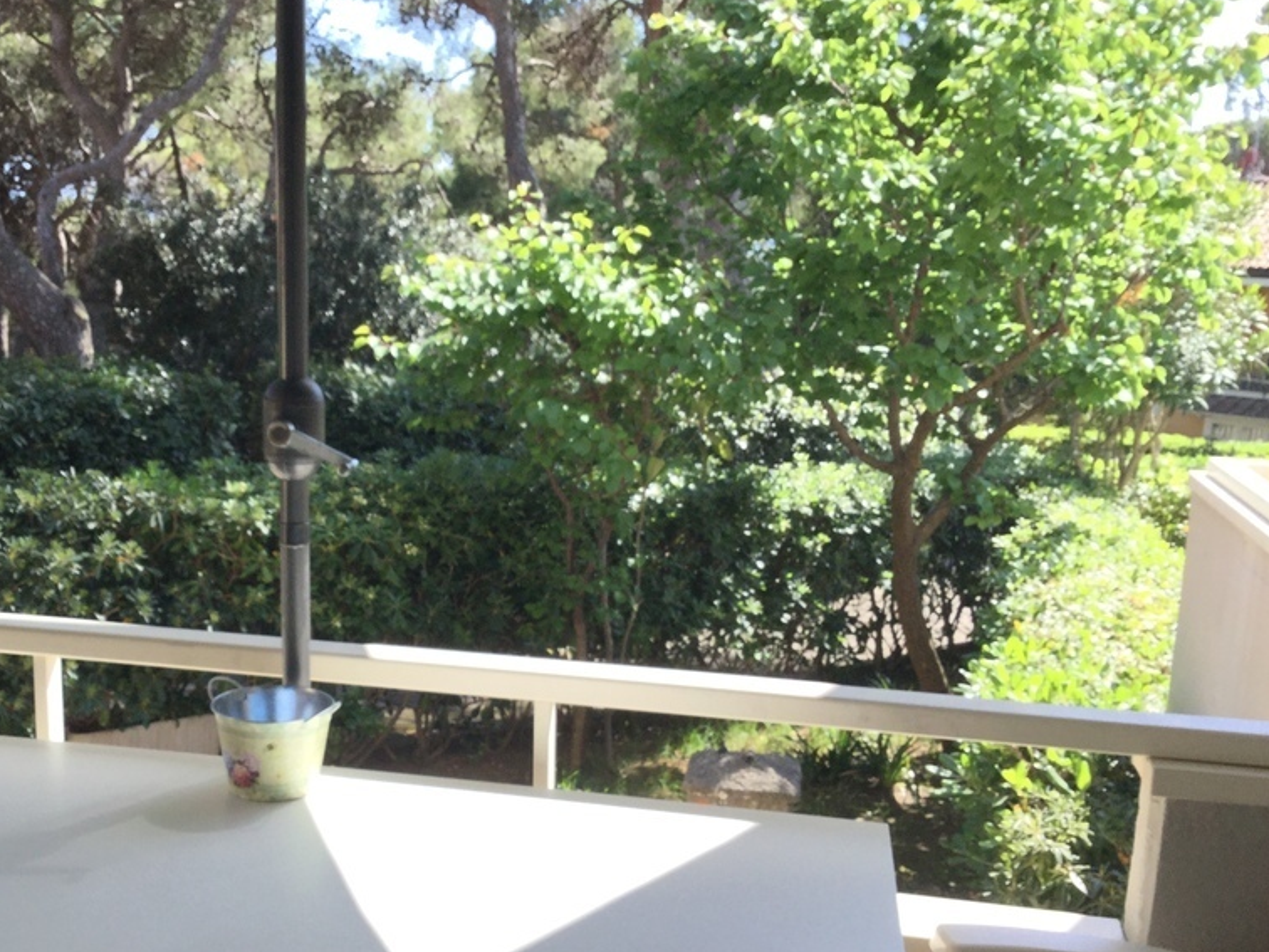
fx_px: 1540
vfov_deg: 34.3
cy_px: 554
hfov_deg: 44.1
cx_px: 423
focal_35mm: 42
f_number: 2.4
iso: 25
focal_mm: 3.3
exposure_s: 1/384
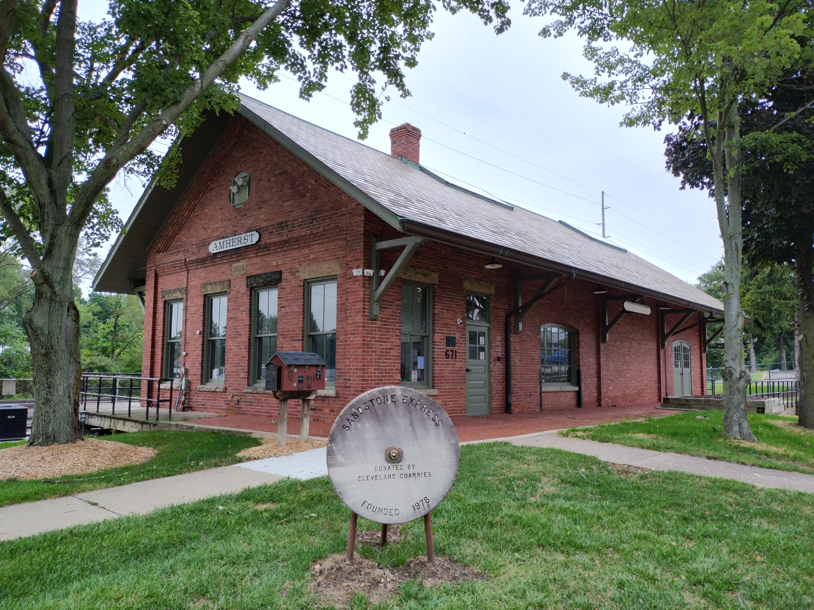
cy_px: 305
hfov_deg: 69.4
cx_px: 407
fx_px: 588
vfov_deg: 54.9
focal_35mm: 25
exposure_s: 1/120
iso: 100
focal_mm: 4.71
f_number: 1.7
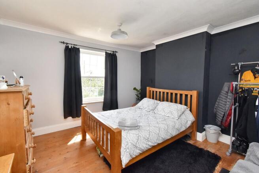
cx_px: 130
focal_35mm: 15
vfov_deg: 77.4
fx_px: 108
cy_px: 86
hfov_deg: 100.4
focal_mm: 10
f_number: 8
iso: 800
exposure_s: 1/200
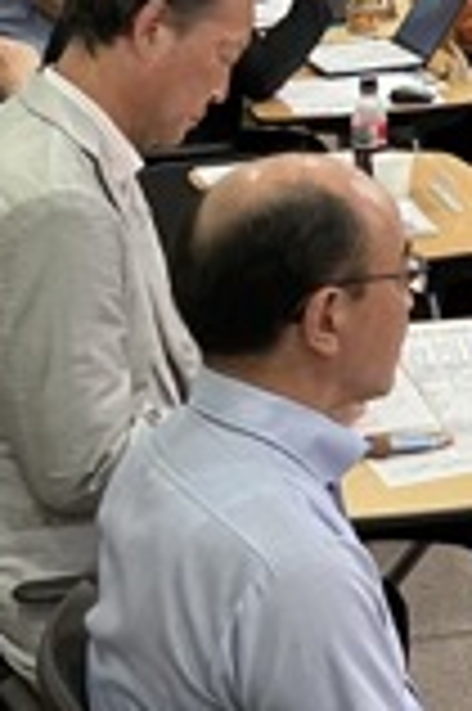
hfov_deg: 10.0
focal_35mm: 118
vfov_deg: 16.6
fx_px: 2326
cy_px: -148
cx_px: 1178
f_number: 1.8
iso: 100
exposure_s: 1/50
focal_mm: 3.99
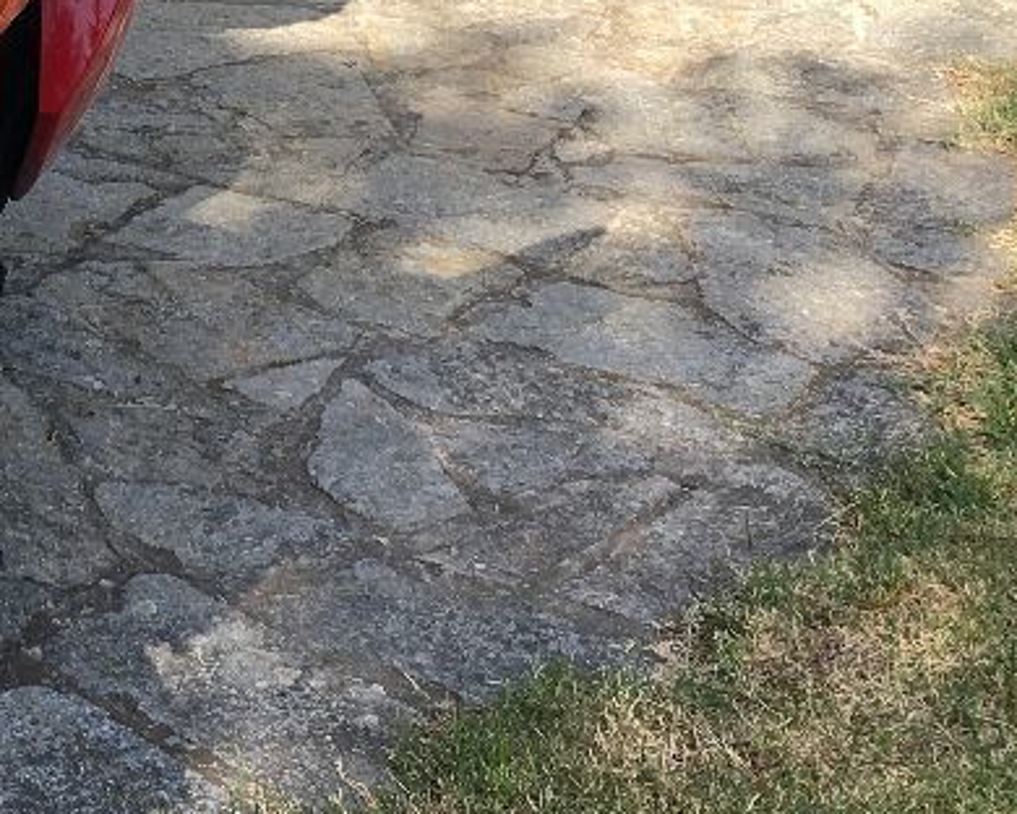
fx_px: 2799
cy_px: 70
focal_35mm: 93
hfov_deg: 19.8
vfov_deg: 16.3
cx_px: -83
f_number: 2.2
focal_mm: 4.15
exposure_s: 1/490
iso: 25
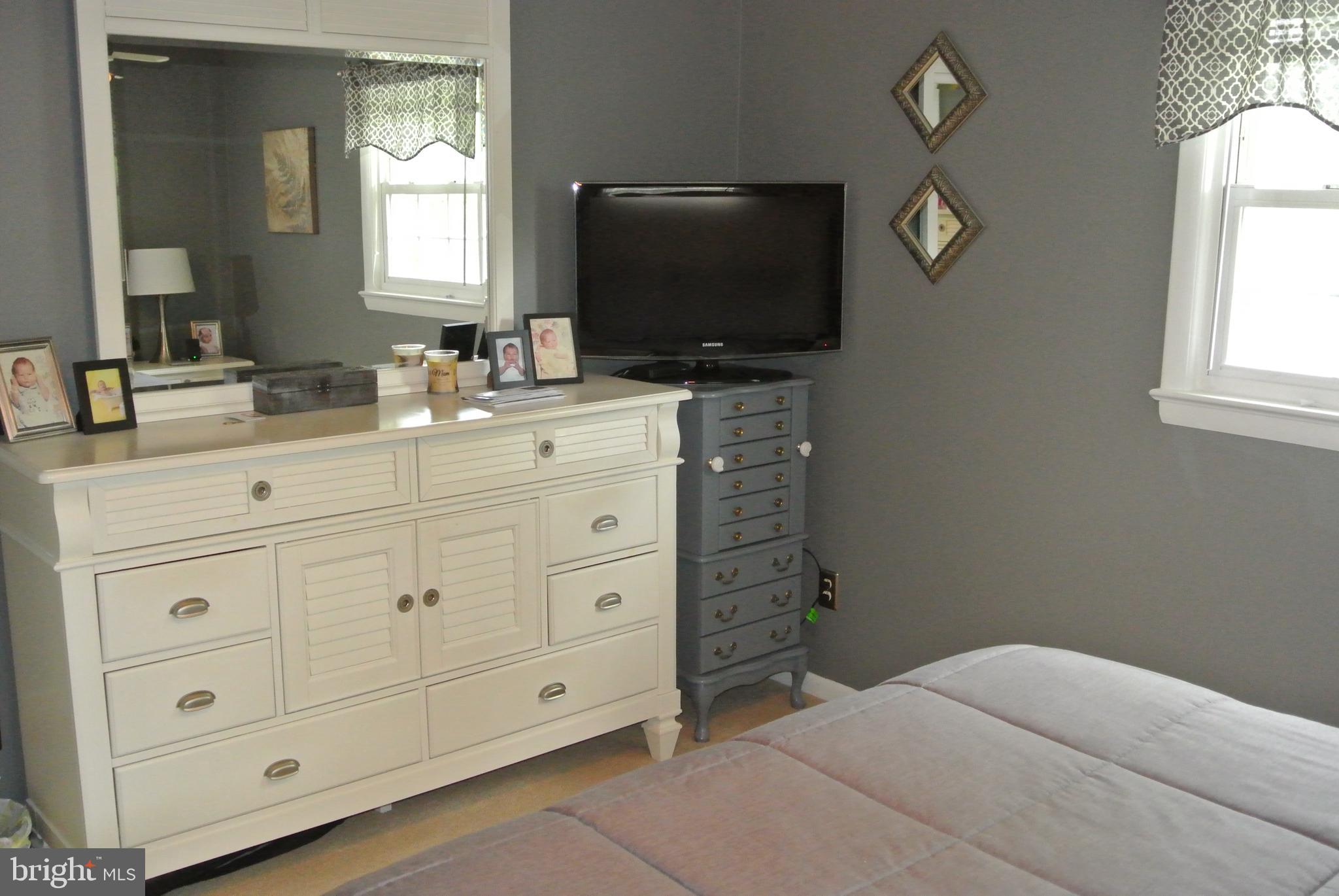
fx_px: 1340
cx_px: 670
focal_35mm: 36
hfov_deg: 53.1
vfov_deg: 37.0
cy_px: 448
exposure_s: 1/60
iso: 2000
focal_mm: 13.6
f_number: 4
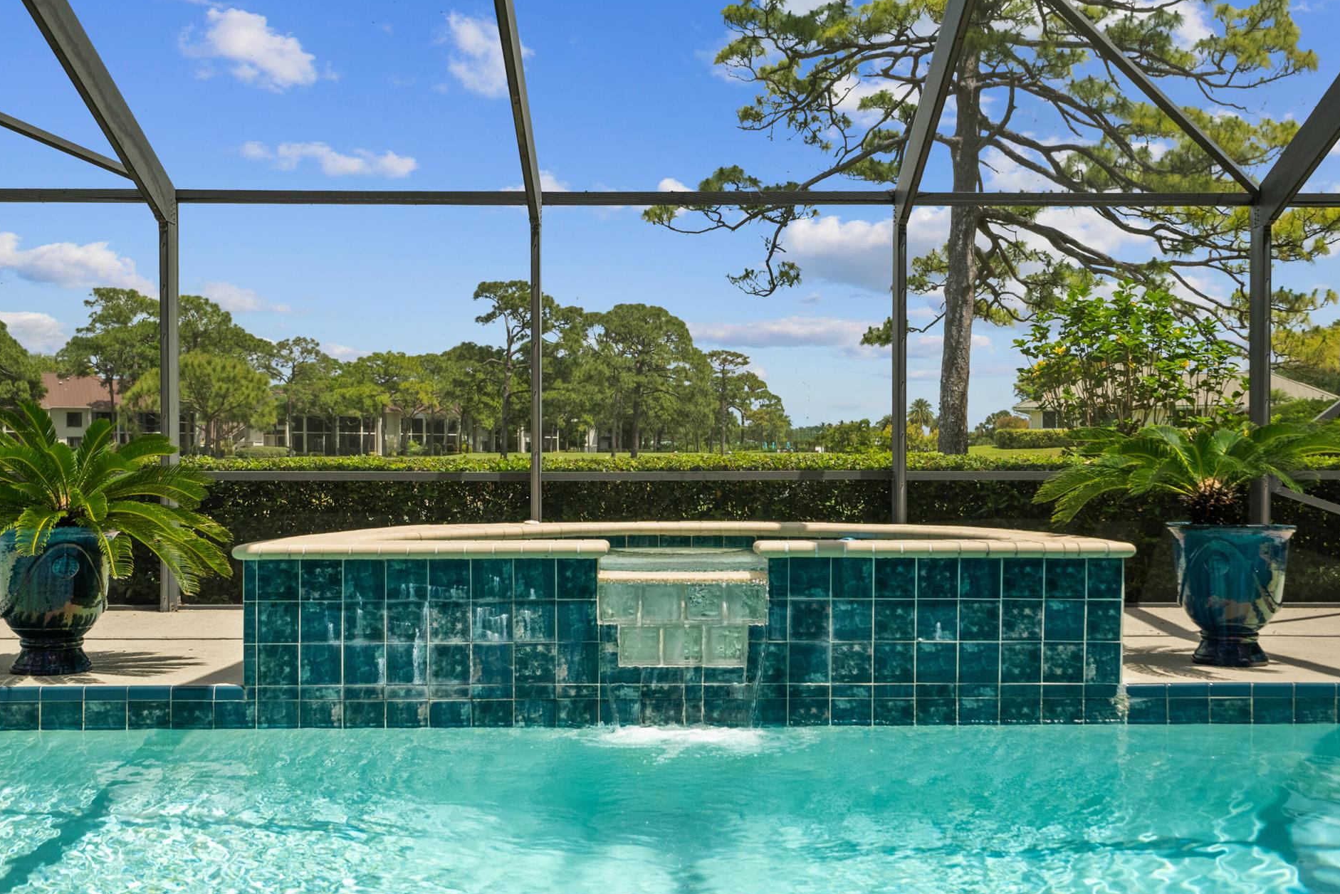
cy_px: 479
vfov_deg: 35.9
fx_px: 1378
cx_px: 679
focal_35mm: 37
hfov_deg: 51.9
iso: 2000
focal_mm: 34
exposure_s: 1/500
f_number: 8
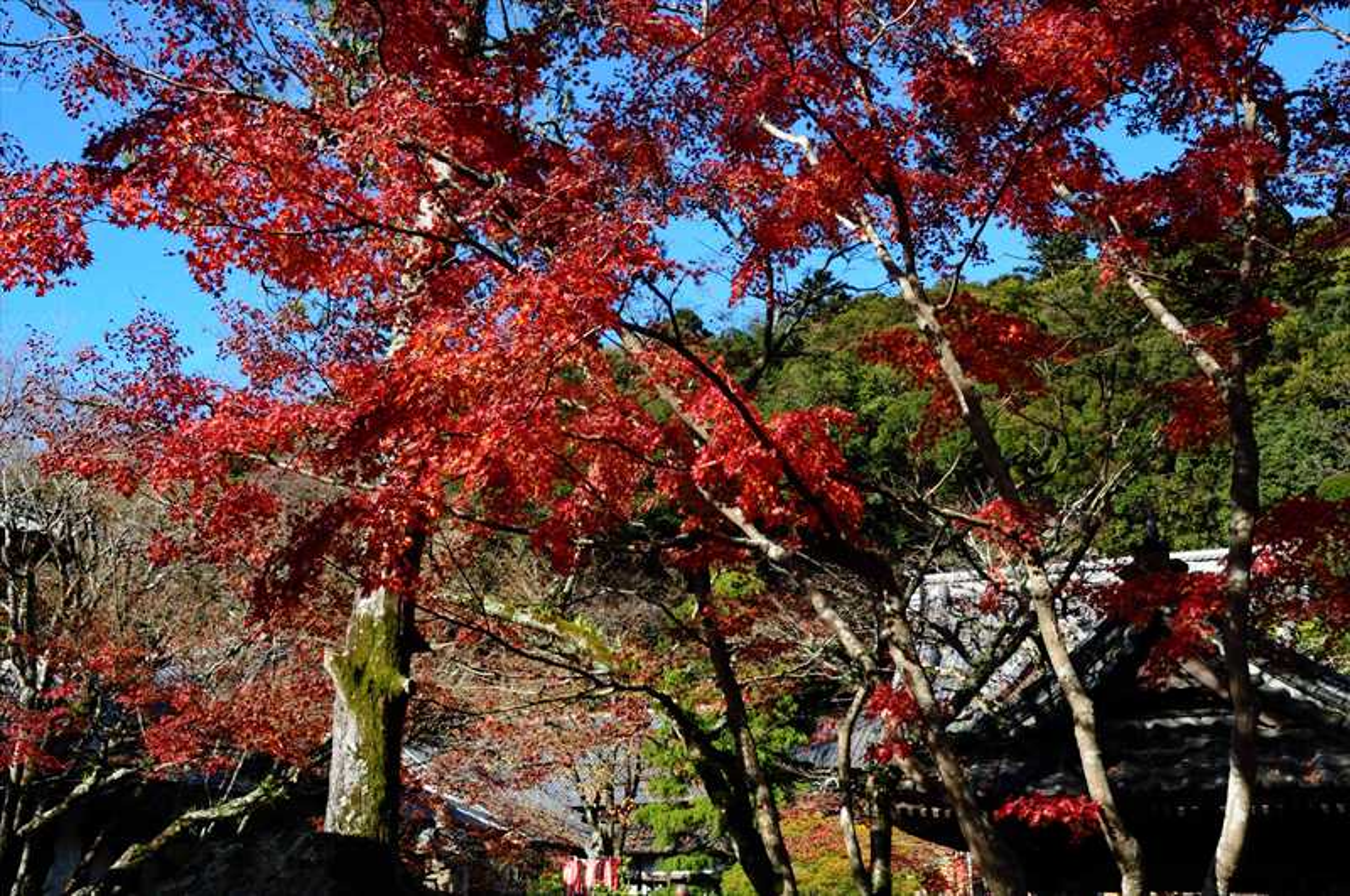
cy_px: 448
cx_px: 675
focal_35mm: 42
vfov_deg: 31.8
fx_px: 1573
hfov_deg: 46.5
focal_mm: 28
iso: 1250
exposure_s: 1/500
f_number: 11
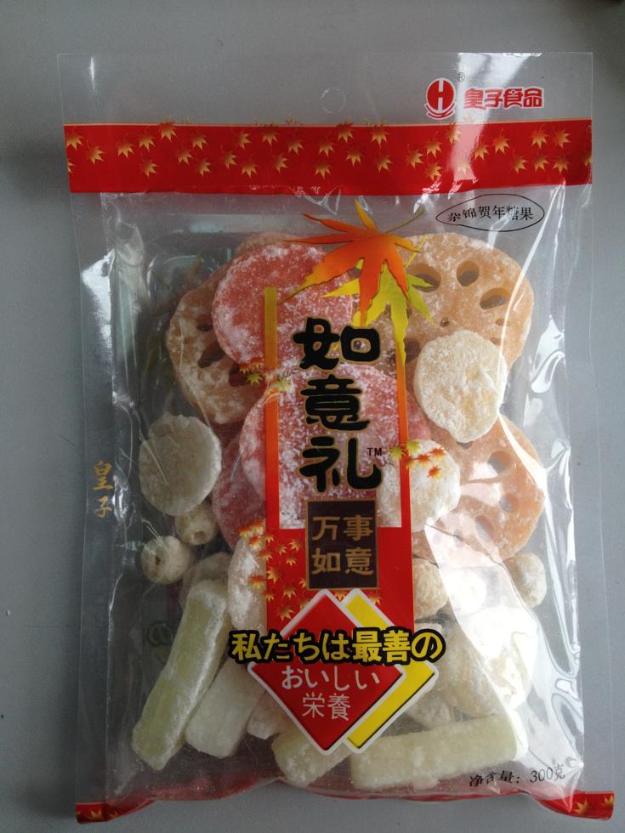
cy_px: 416
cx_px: 312
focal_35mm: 35
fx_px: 843
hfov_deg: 40.7
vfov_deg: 52.6
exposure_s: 1/129
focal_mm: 4.28
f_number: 2.4
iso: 50
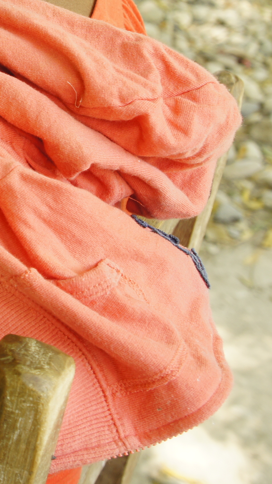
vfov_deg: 20.6
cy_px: 76
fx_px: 1308
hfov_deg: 10.9
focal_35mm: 102
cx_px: -263
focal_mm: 24
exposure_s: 1/40
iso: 200
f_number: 5
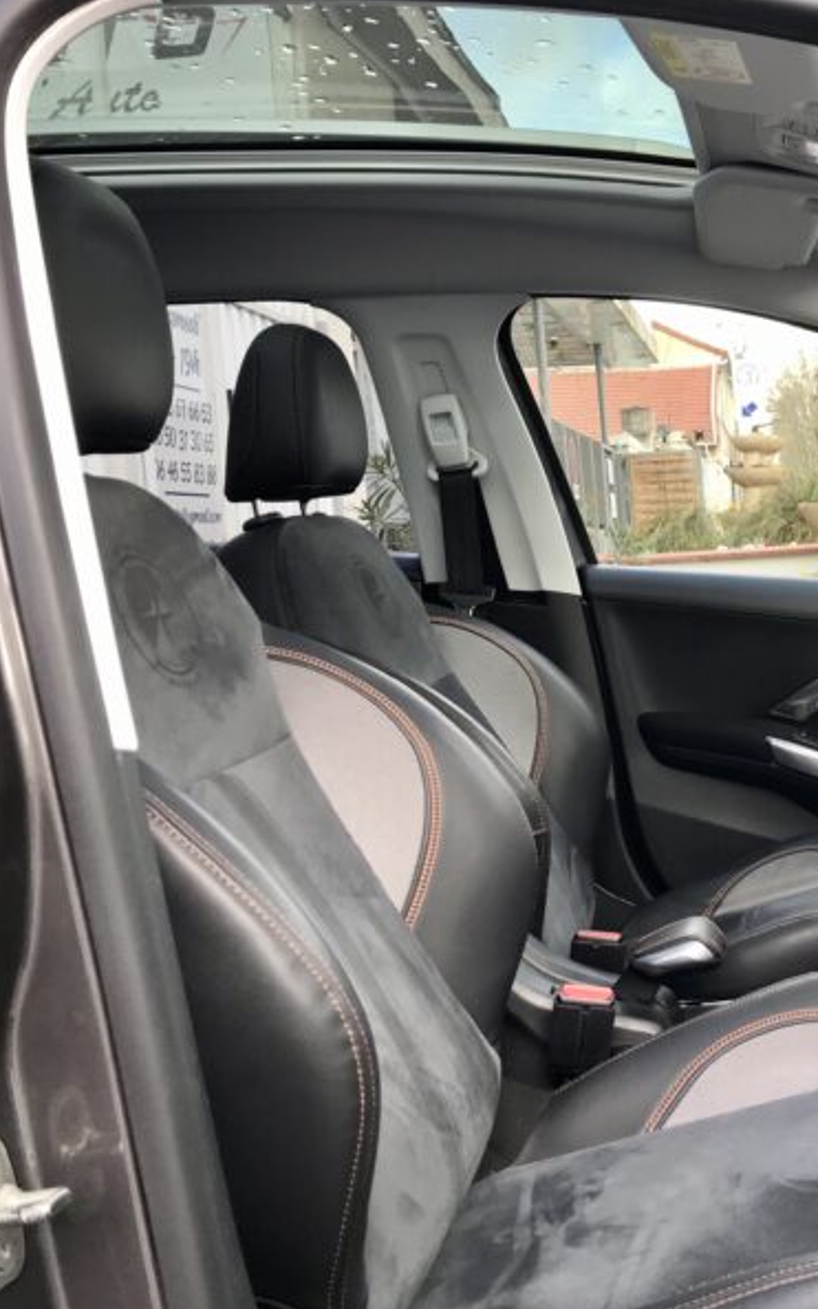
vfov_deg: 49.3
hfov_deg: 30.0
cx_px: 798
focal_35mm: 40
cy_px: 650
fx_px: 1427
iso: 25
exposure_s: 1/100
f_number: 1.8
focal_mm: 3.99
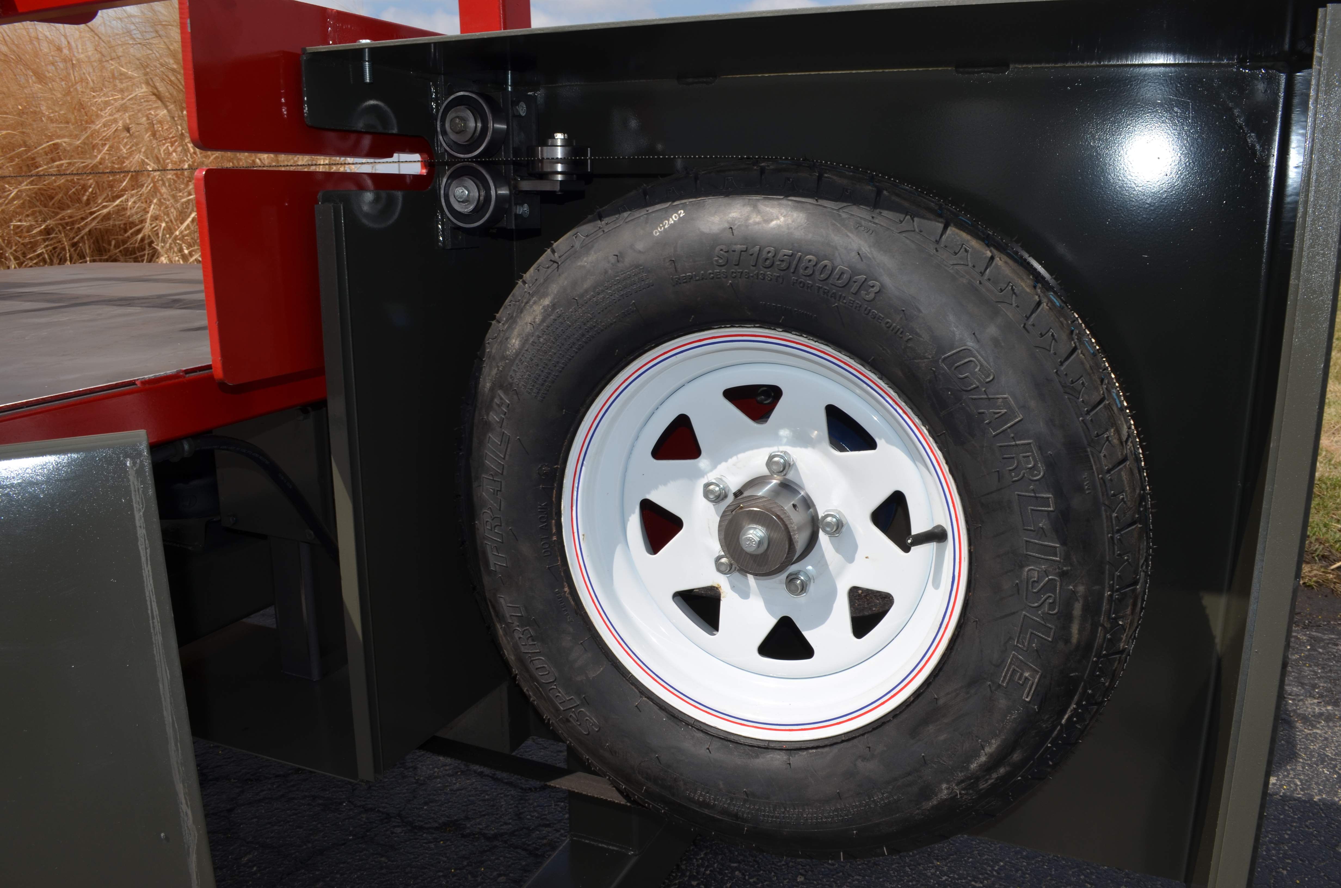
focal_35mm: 27
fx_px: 1004
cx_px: 670
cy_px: 444
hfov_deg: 67.5
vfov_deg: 47.7
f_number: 13
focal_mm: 18
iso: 100
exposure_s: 1/200
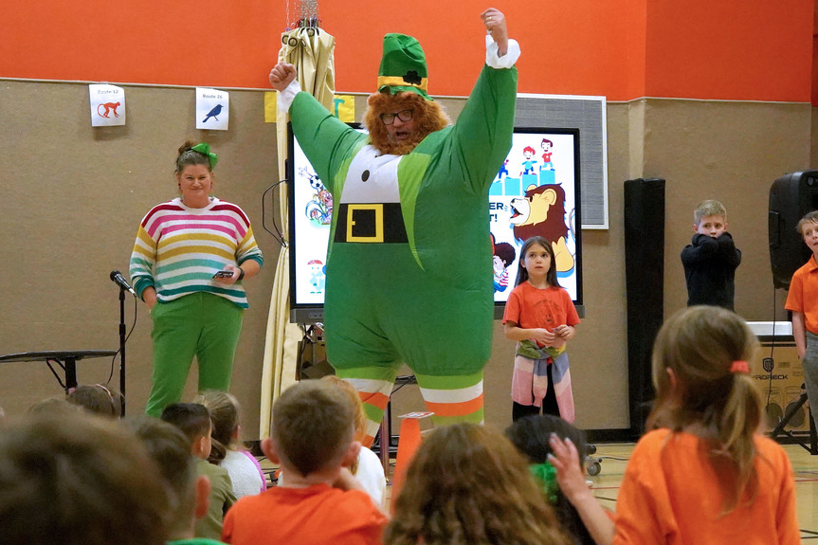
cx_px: 414
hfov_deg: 25.4
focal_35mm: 80
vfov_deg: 17.0
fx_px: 1817
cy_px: 234
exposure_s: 1/1000
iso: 12800
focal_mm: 46
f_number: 4.5
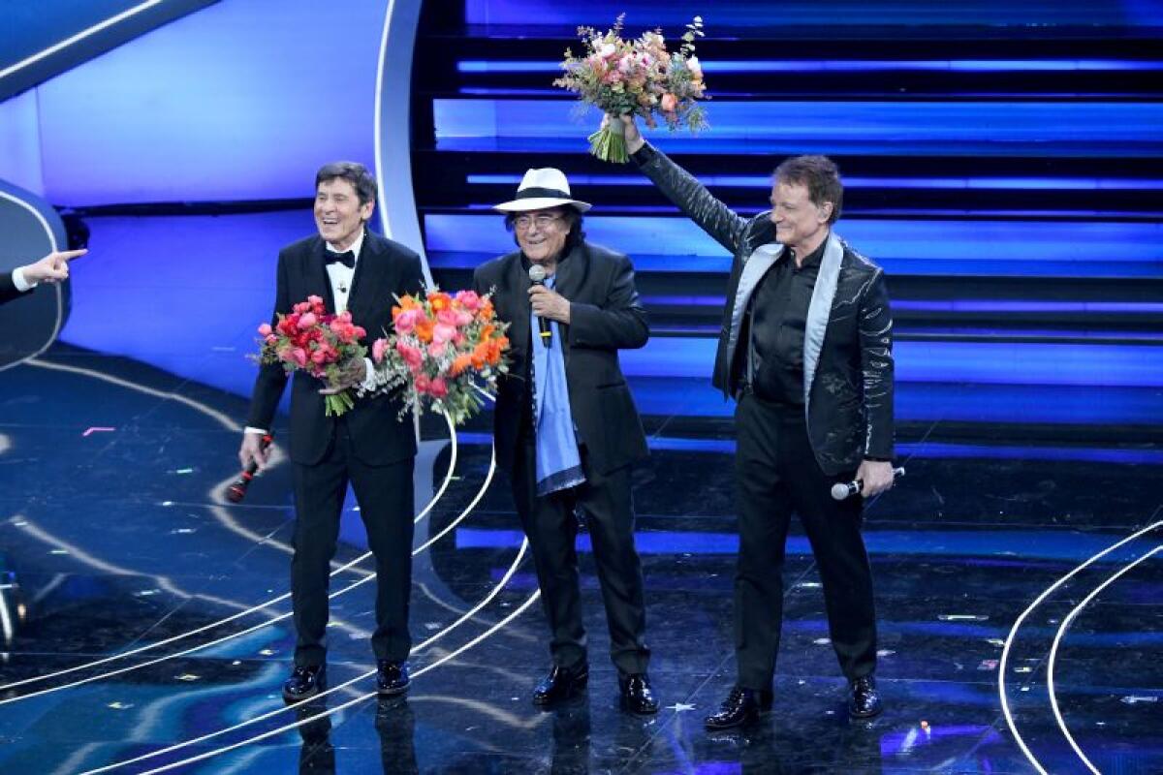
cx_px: 582
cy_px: 388
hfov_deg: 10.3
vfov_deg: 6.9
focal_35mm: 200
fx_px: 6461
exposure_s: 1/160
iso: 5000
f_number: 5.6
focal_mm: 200
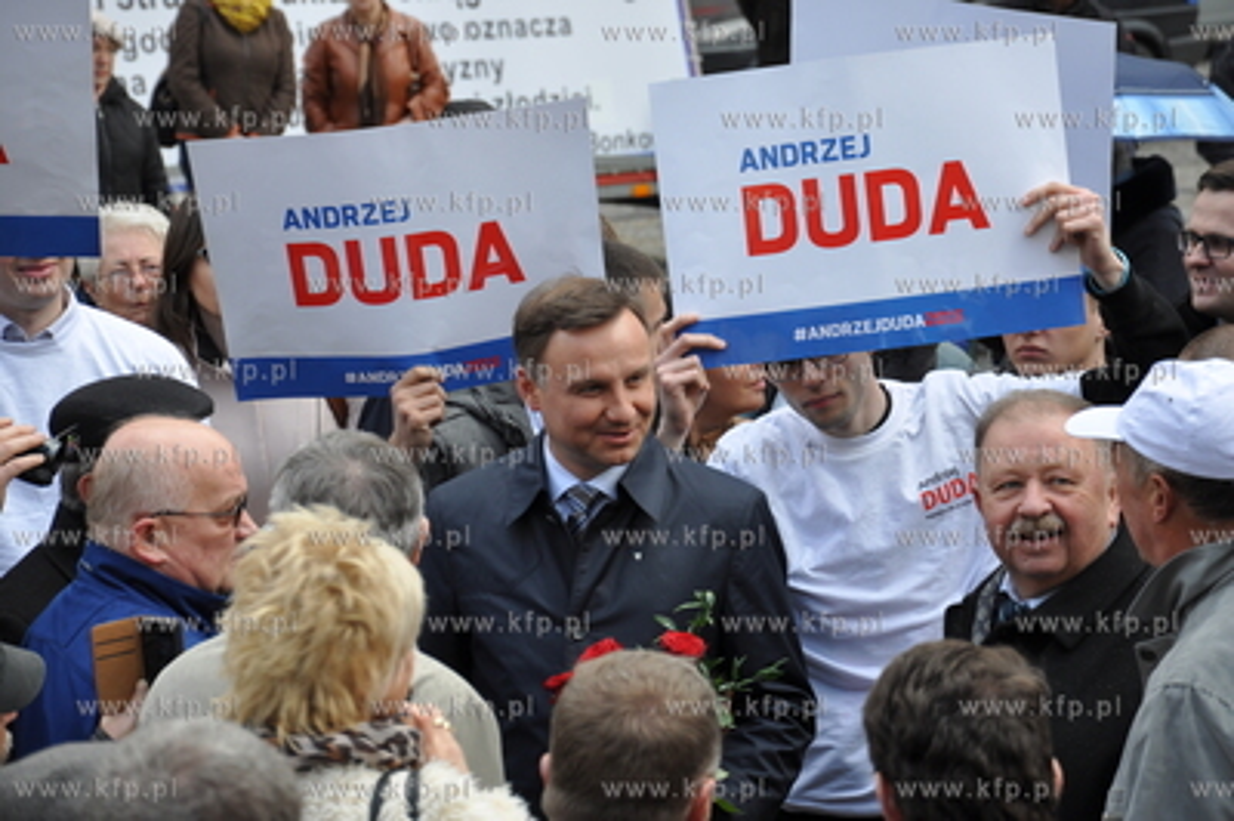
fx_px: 5394
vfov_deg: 8.7
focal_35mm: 158
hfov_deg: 13.1
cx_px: 617
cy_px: 410
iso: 200
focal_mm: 105
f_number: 6.3
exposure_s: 1/160
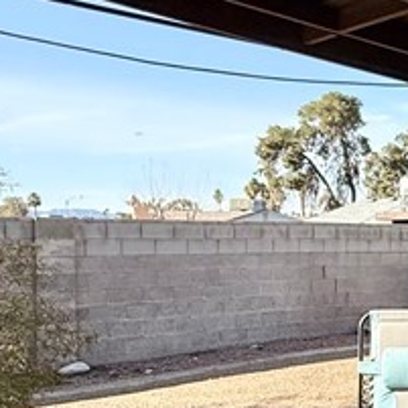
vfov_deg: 27.1
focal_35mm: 63
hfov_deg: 23.4
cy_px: 270
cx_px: 560
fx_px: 840
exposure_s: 1/1745
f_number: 2.2
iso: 50
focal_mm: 2.22
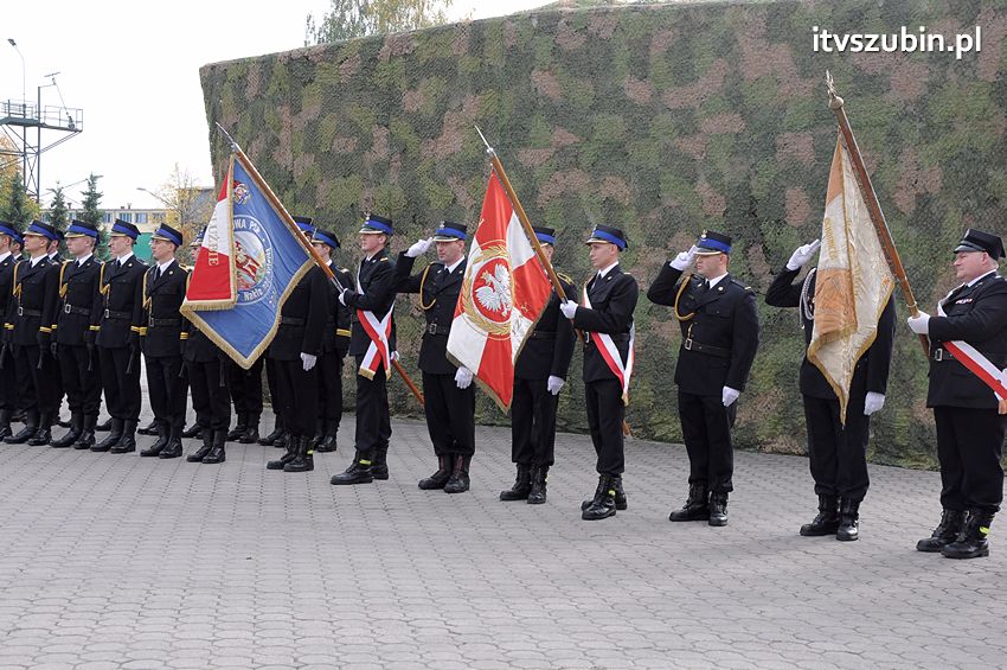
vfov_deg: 23.7
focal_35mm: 57
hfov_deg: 35.1
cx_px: 504
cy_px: 335
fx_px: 1593
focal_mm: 38
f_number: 9
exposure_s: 1/320
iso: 500
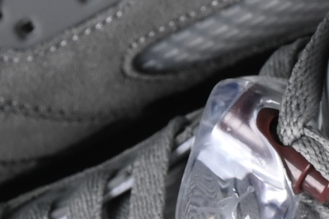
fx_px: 4347
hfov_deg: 4.3
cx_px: 321
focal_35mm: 476
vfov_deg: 2.9
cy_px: 35
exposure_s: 1/60
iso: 160
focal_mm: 50
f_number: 6.3
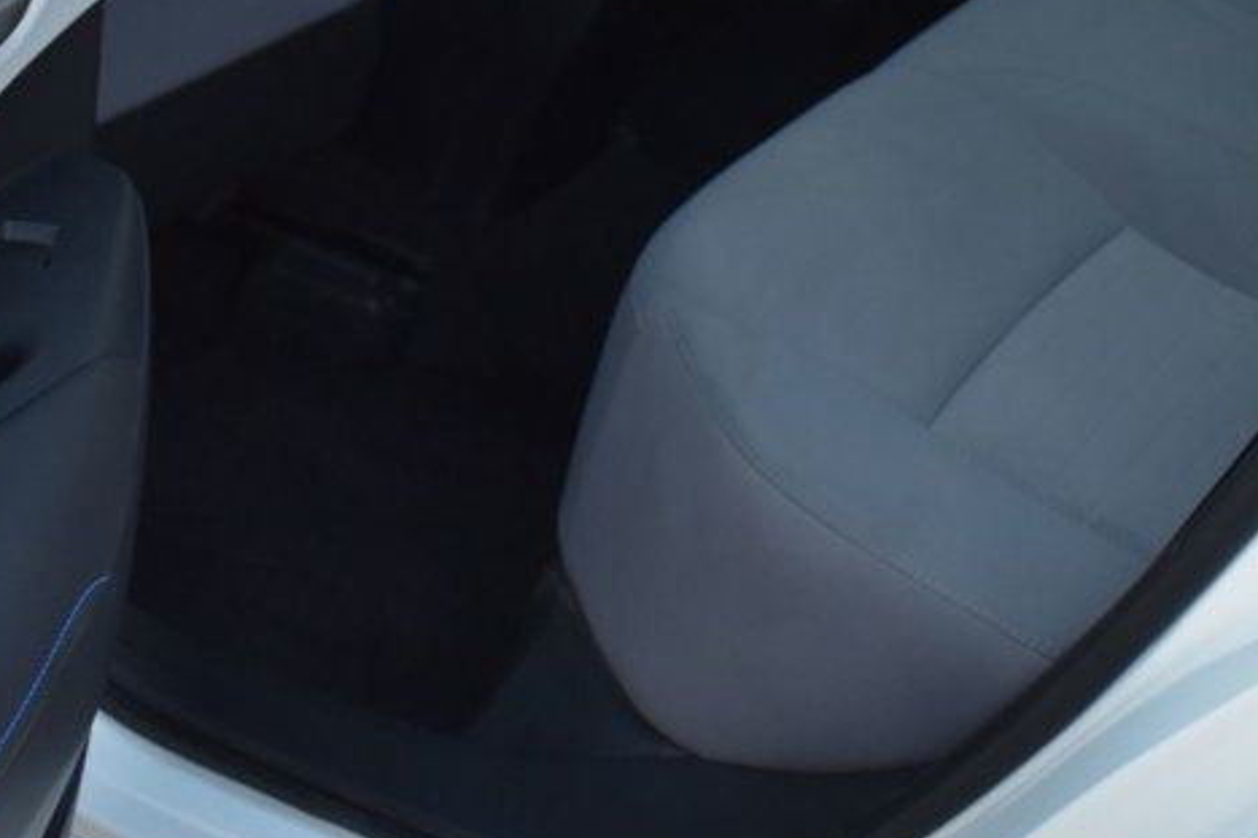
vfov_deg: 17.0
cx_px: 784
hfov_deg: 25.6
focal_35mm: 79
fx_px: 2759
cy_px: 67
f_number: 5
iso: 1600
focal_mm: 24
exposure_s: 1/15
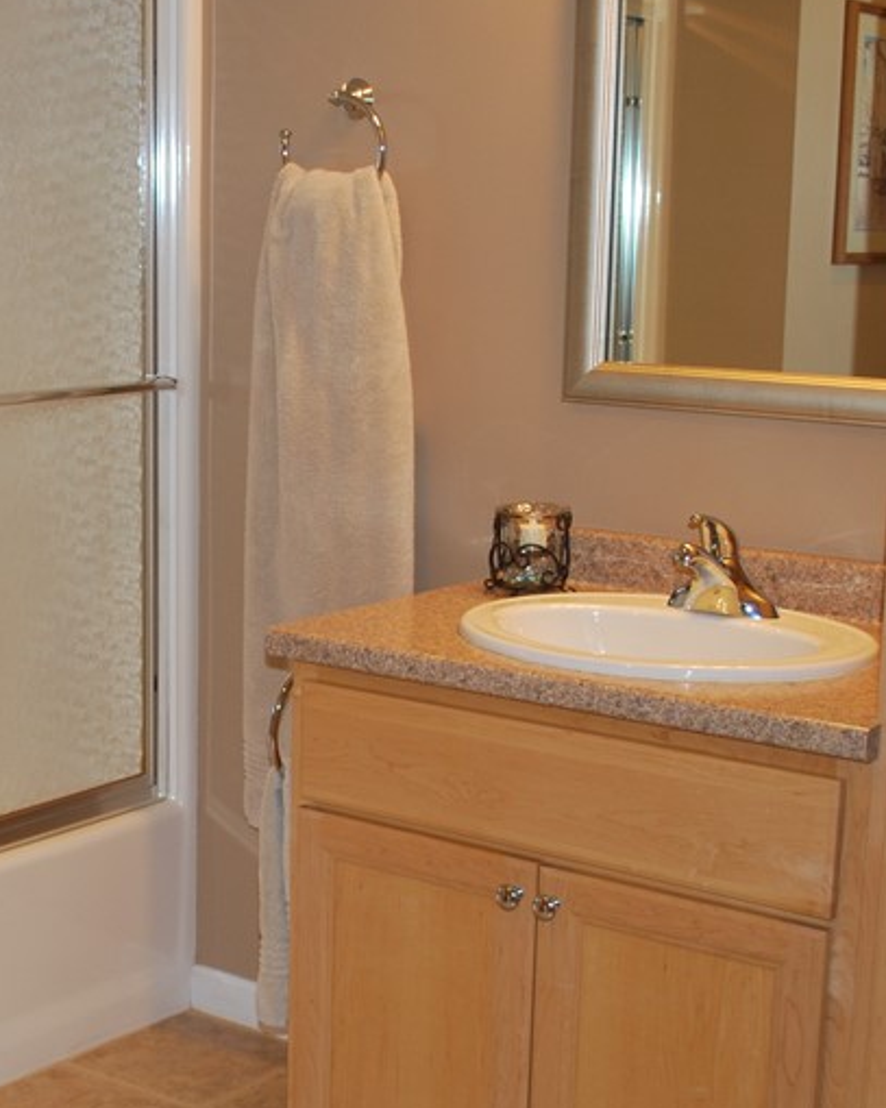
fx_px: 2164
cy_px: 655
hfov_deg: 22.8
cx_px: 186
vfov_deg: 28.7
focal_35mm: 66
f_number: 4
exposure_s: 1/60
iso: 200
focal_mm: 22
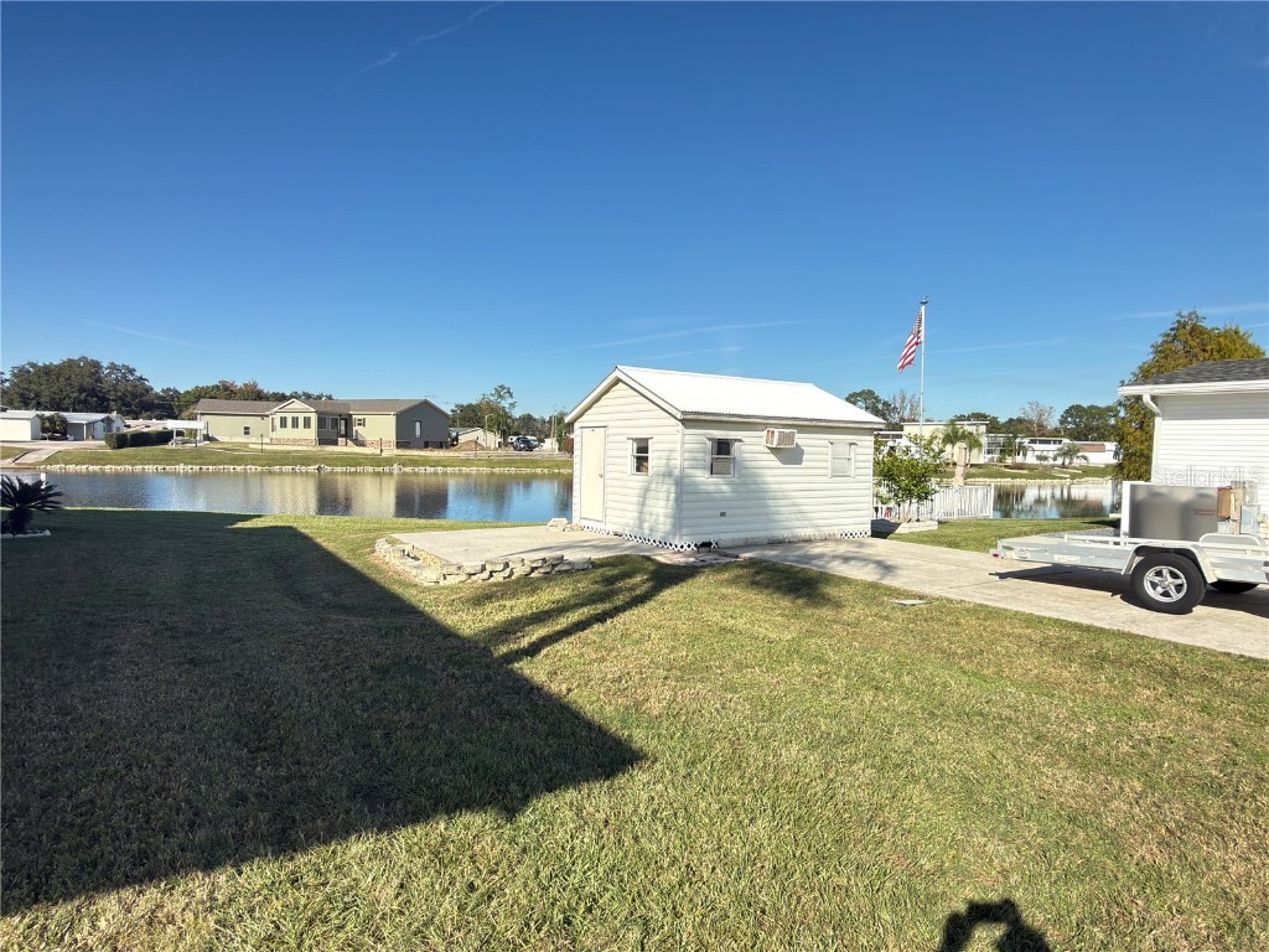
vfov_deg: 68.7
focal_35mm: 19
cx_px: 634
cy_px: 476
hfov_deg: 84.7
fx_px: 697
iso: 25
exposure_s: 1/700
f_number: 2.2
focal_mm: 2.22
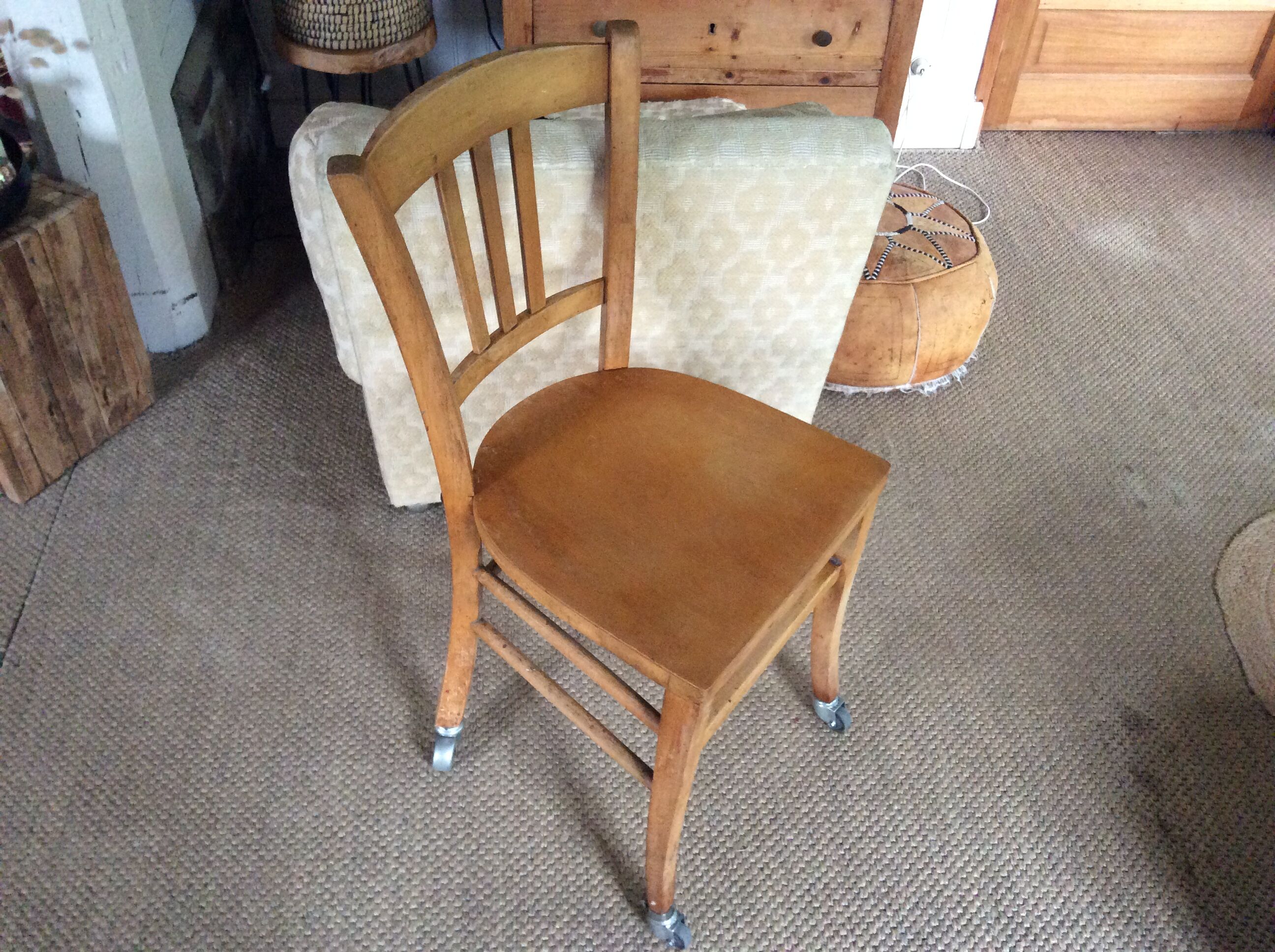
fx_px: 1177
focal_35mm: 32
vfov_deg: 44.1
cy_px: 476
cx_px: 638
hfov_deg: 56.9
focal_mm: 3.3
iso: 250
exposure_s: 1/25
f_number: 2.4
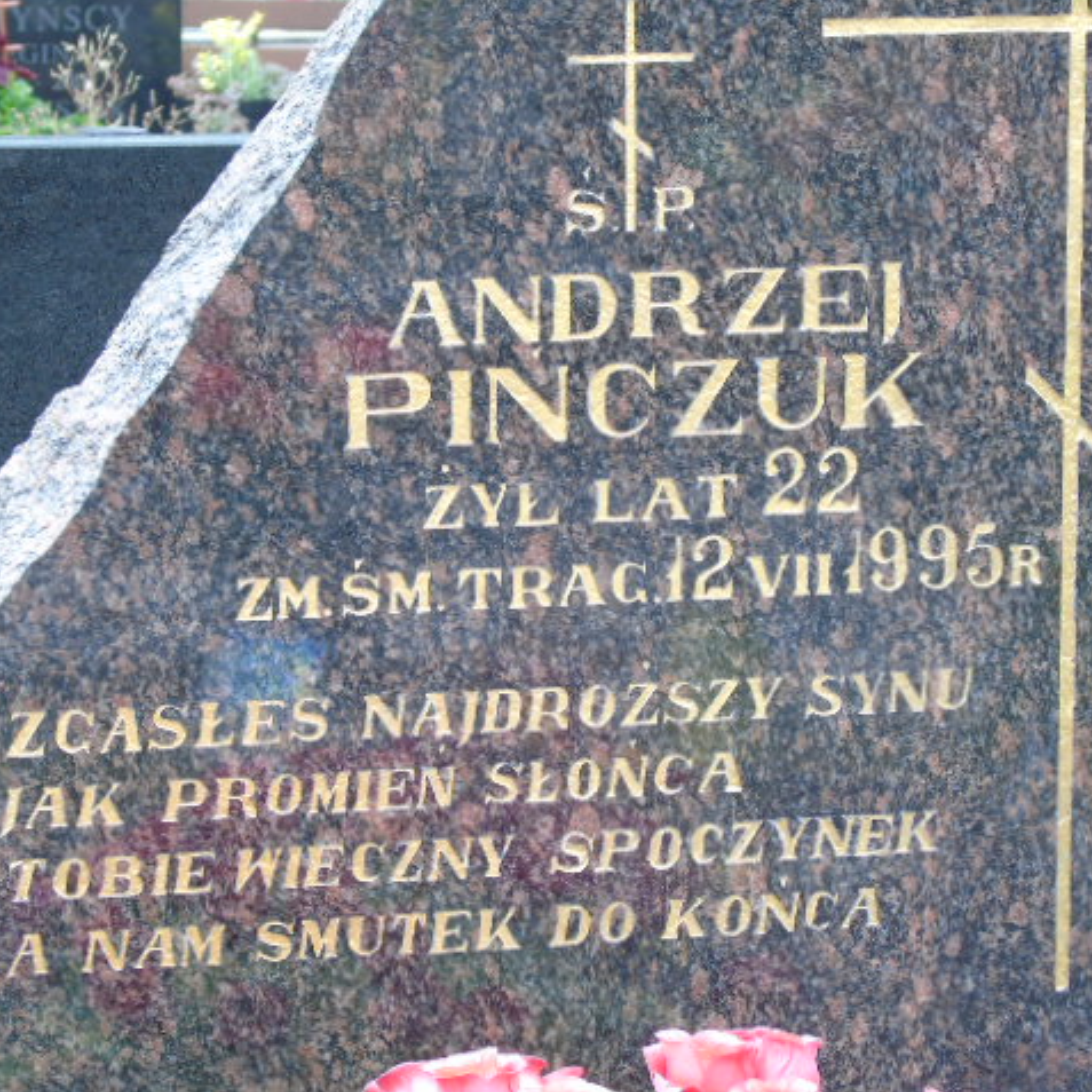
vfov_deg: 11.9
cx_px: 506
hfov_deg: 11.9
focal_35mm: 147
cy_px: 547
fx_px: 5246
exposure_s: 1/30
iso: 100
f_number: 4.6
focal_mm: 22
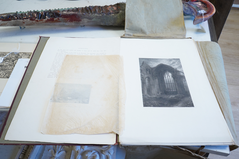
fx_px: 186
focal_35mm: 28
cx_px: 120
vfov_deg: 46.3
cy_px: 80
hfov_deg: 65.5
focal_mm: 28
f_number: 9
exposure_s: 1/100
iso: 2500
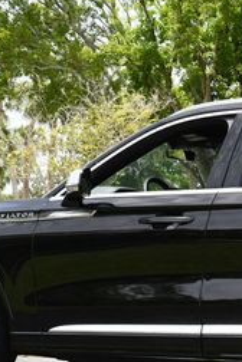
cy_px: 154
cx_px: 282
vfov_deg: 16.8
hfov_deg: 11.0
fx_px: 1230
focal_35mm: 122
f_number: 8
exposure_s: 1/250
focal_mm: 24
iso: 180
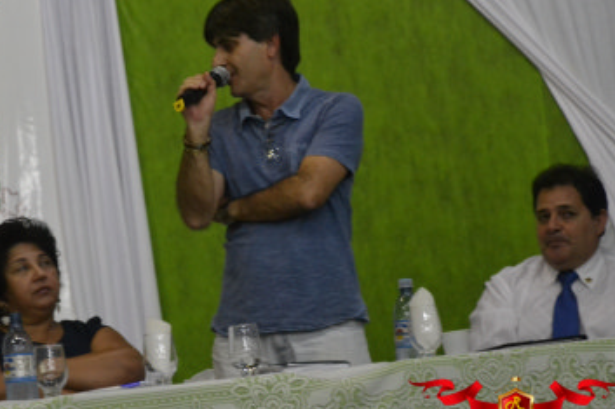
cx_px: 218
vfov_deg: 6.8
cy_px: 206
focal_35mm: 202
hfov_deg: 10.2
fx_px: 3444
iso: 3200
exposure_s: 1/40
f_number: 5.6
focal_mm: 95
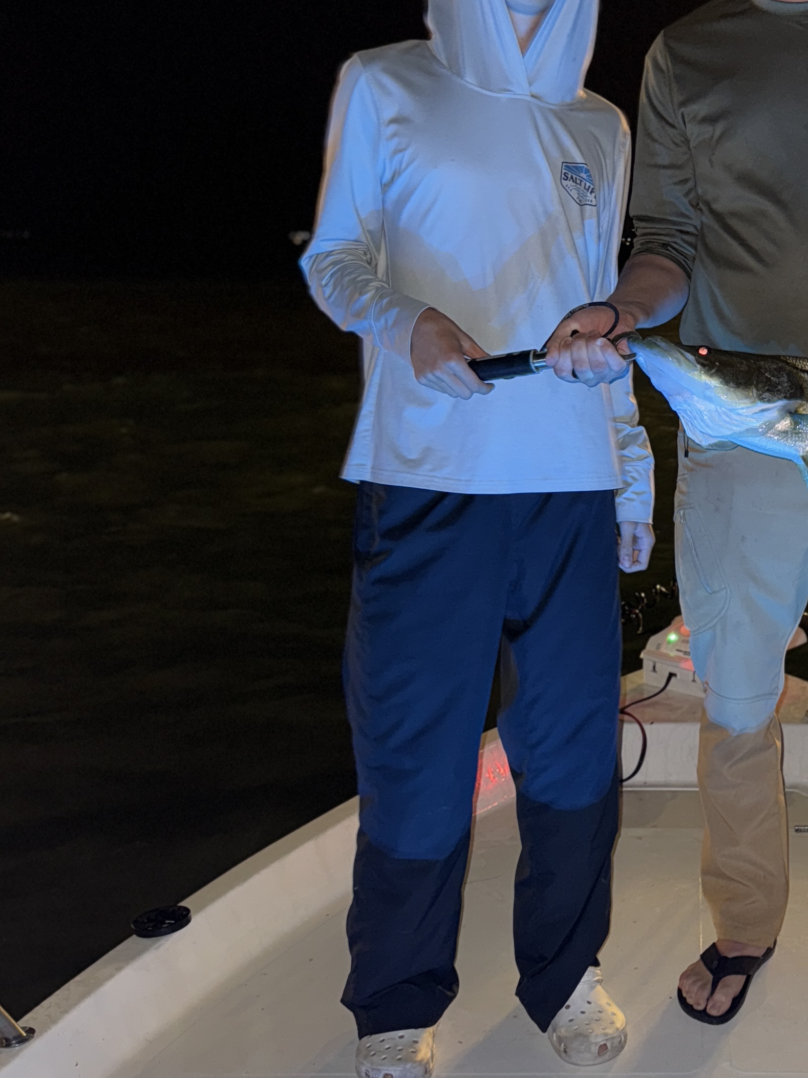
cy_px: 535
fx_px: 1432
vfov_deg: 41.2
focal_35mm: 46
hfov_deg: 30.1
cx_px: 739
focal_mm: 6.76
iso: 125
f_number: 1.78
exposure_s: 1/5
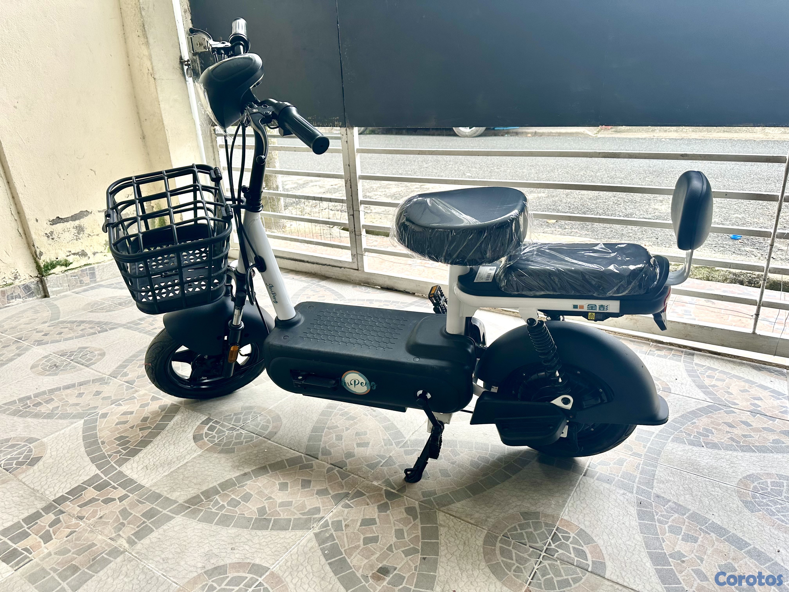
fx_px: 547
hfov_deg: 71.6
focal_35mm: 24
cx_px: 394
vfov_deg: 56.8
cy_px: 296
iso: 80
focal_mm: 6.86
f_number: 1.78
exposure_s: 1/121
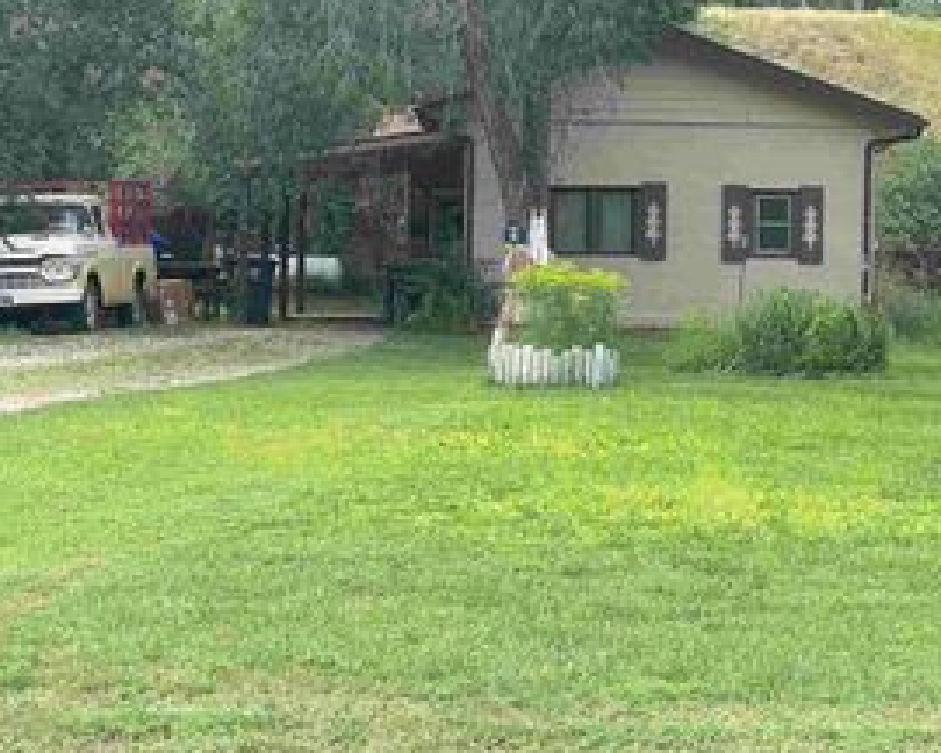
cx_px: 697
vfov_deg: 16.4
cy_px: 329
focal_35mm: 94
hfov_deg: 20.2
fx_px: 2618
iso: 25
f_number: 2
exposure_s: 1/393
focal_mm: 6
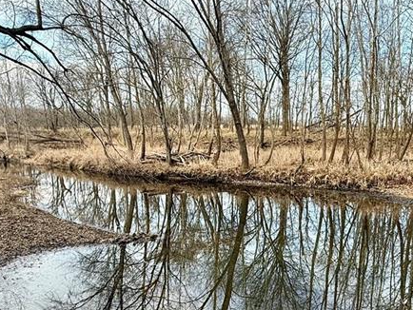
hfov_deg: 54.6
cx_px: 261
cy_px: 219
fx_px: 394
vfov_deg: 42.1
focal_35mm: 33
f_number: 2.2
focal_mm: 2.22
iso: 64
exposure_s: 1/439
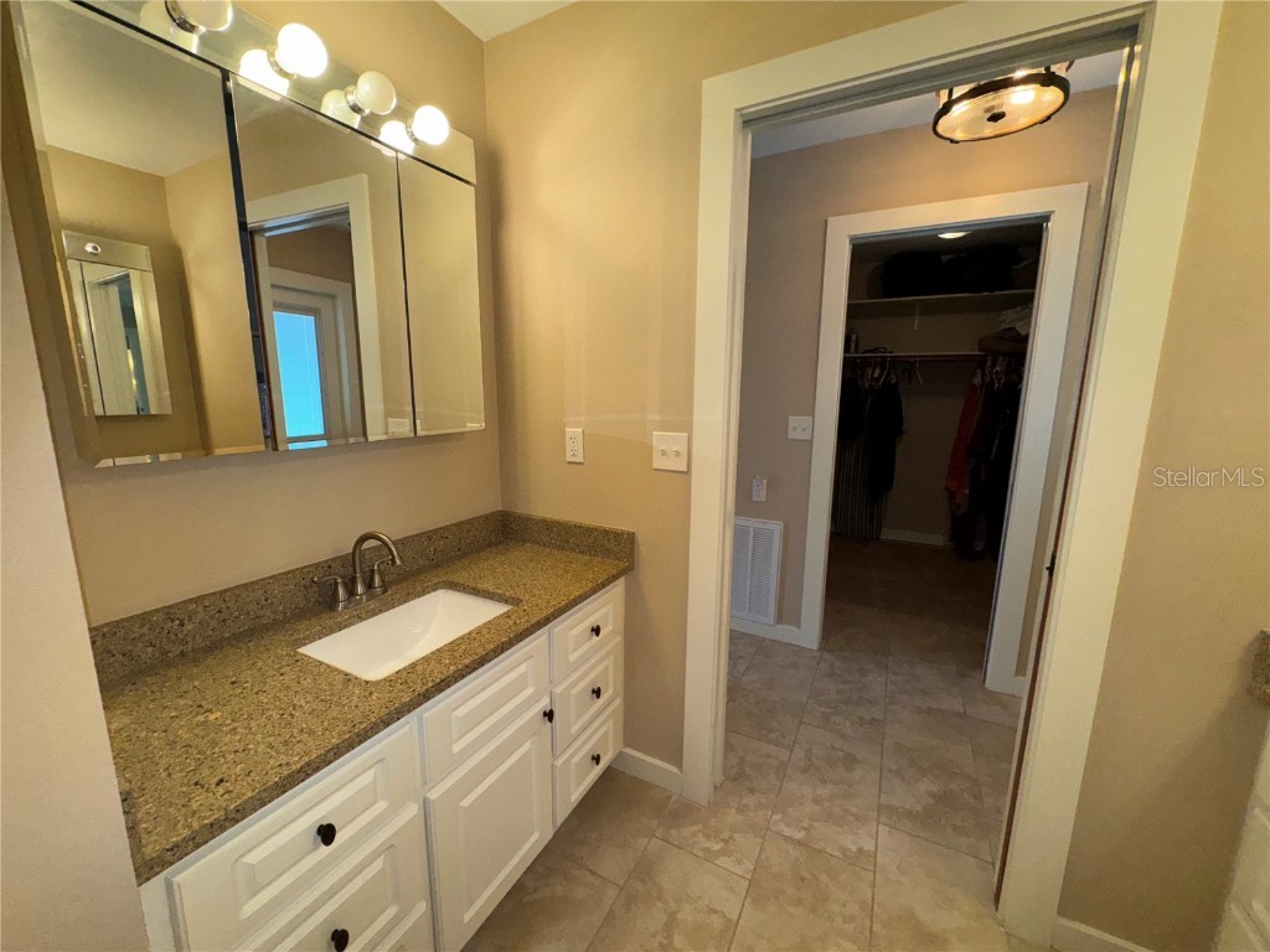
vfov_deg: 85.7
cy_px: 476
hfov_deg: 102.1
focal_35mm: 14
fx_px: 514
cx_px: 635
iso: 160
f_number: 2.2
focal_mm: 2.22
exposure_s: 1/120
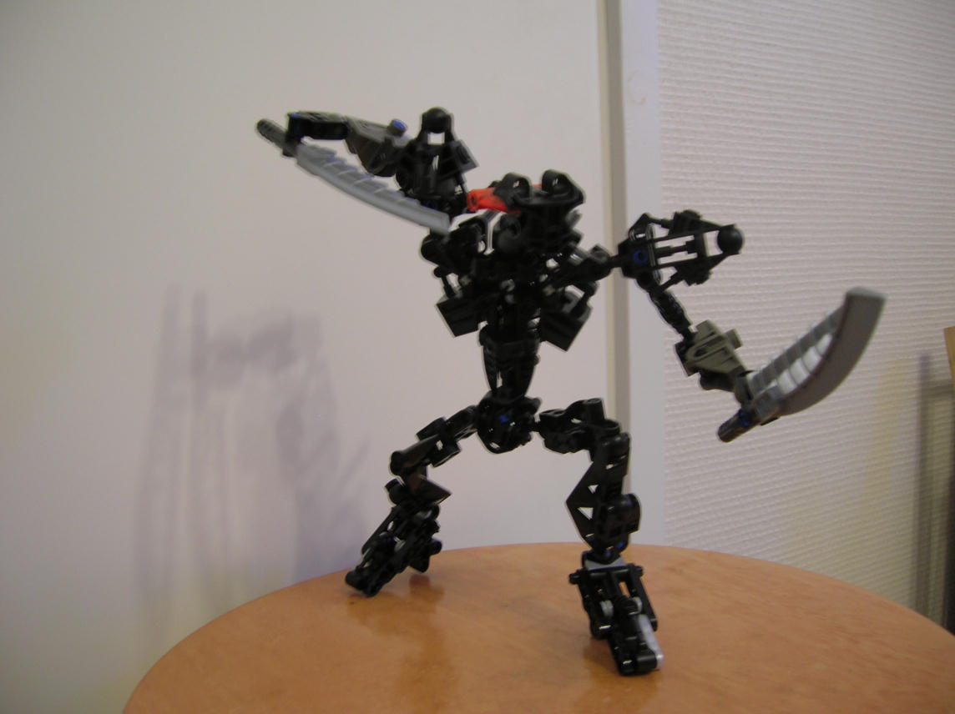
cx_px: 478
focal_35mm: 34
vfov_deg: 41.7
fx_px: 937
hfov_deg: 54.0
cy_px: 357
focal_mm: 5.7
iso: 51
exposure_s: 1/3.8
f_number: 2.9
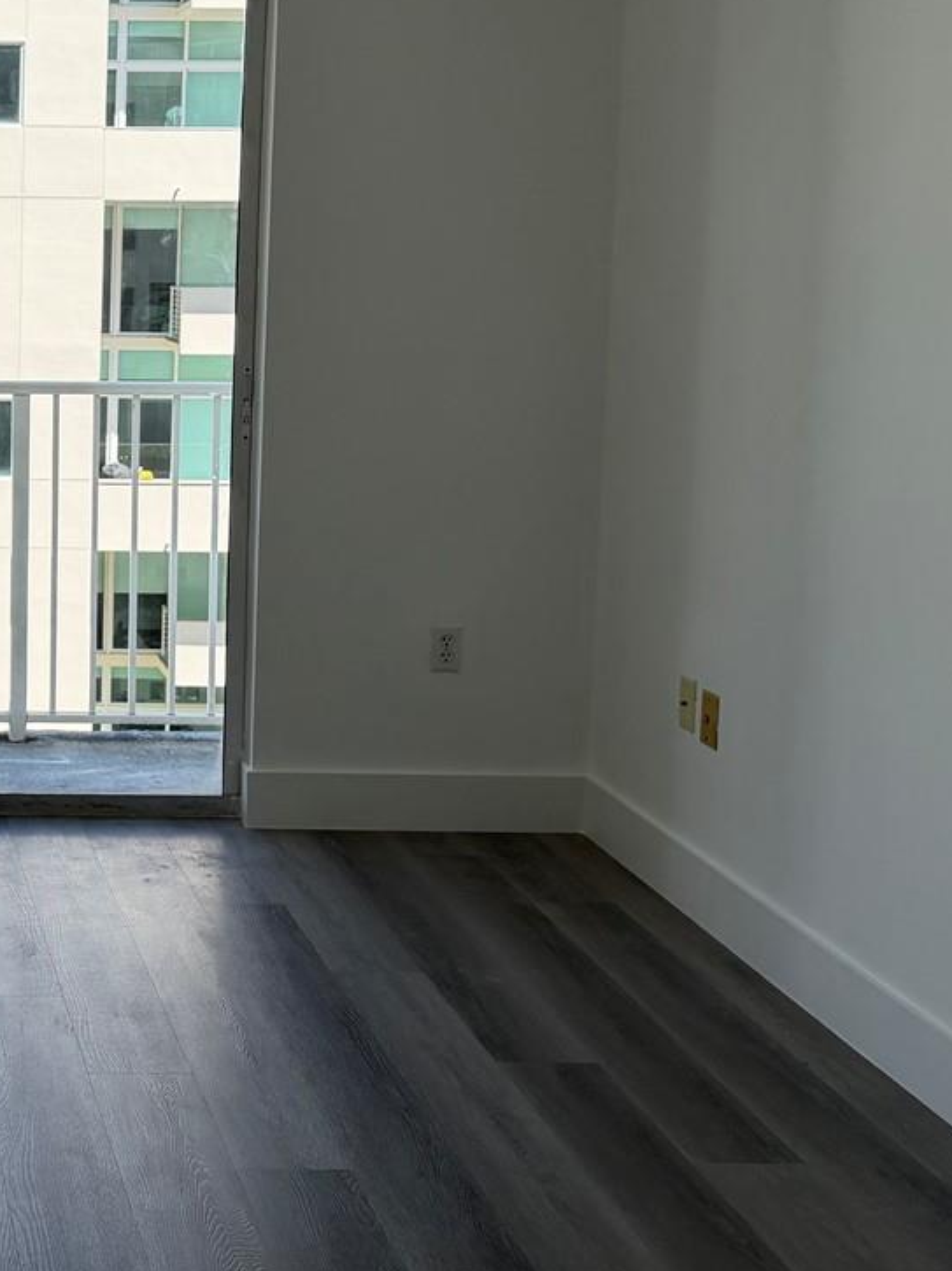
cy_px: 422
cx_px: -160
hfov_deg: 25.1
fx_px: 1945
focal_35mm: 53
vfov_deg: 35.8
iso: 100
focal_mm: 6.76
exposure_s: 1/1855
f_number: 1.78
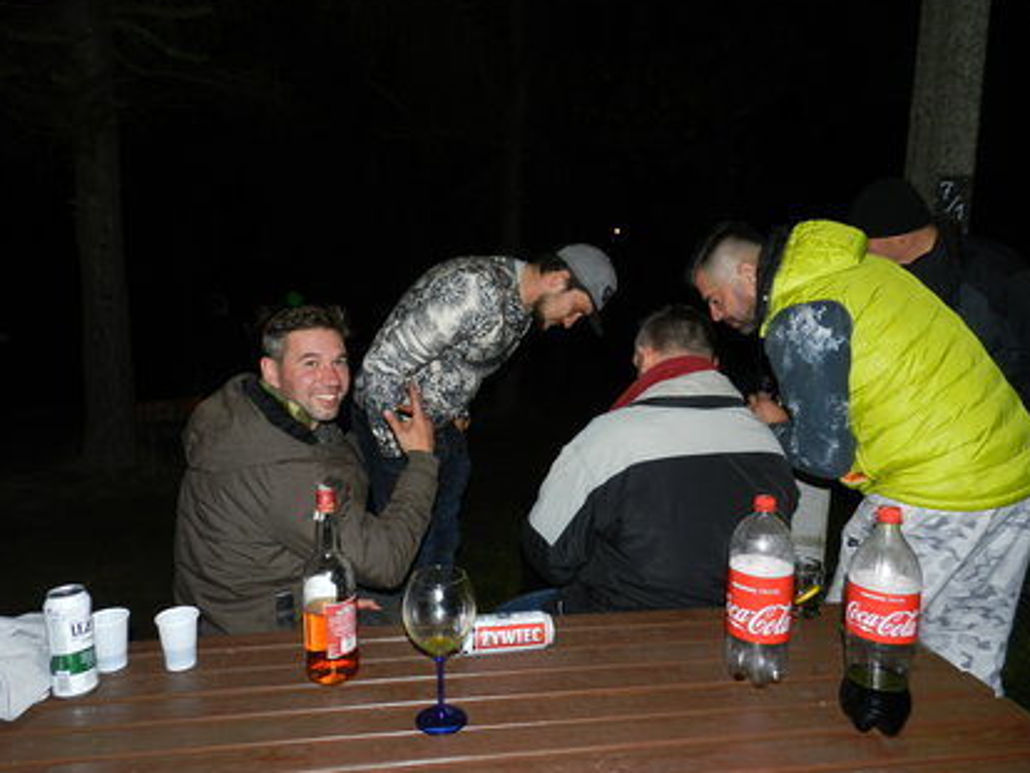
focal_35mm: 25
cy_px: 405
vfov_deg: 54.9
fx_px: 744
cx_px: 493
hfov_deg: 69.3
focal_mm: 4
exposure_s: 1/30
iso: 200
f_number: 3.4
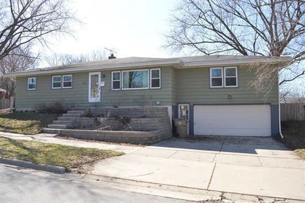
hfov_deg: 67.4
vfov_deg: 47.8
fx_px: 228
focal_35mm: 27
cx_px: 152
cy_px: 102
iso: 100
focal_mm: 18
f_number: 6.3
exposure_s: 1/200
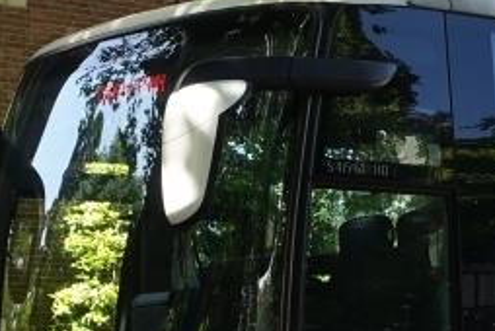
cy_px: 334
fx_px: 2216
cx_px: 649
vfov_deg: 8.5
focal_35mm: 161
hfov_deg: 12.3
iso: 125
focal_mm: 14.7
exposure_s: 1/80
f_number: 4.5
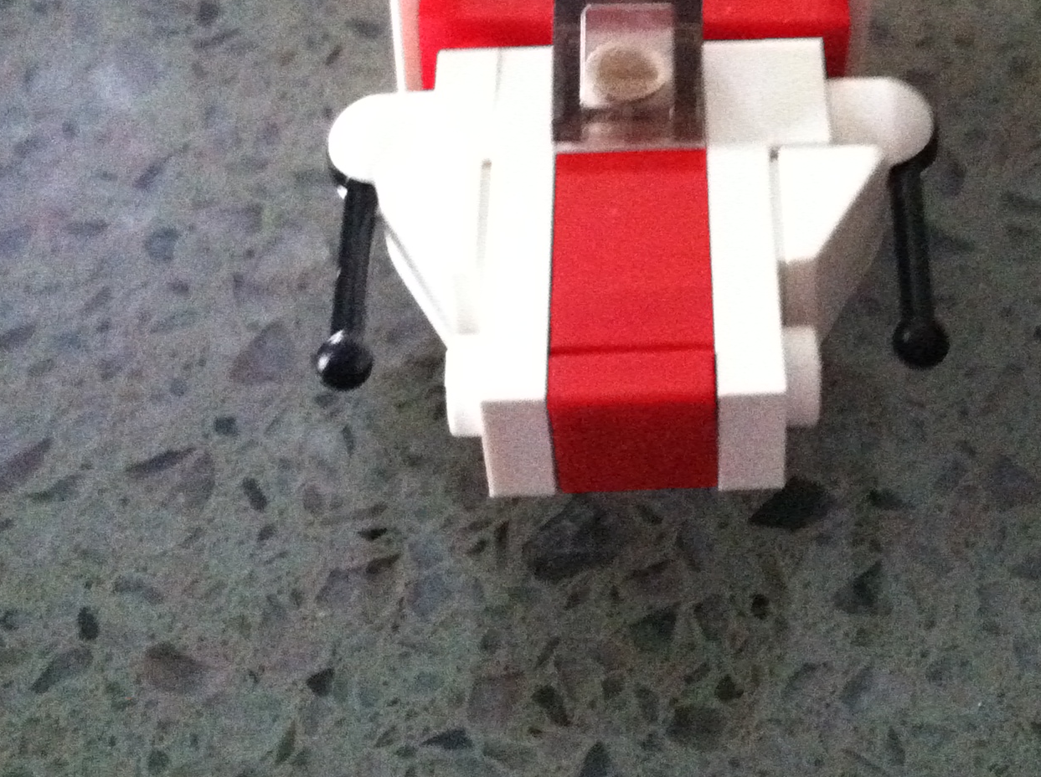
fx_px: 2192
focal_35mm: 73
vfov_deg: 19.9
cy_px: 172
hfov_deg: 26.6
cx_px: 688
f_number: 2.8
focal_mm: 3.85
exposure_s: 1/15
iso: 800
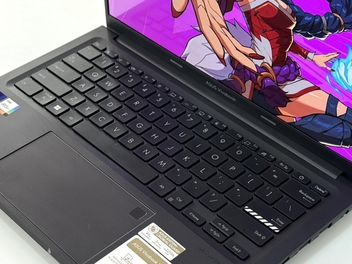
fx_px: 763
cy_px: 153
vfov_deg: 19.6
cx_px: 135
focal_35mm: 75
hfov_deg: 25.9
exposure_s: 1/140
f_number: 1.78
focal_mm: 6.76
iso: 64
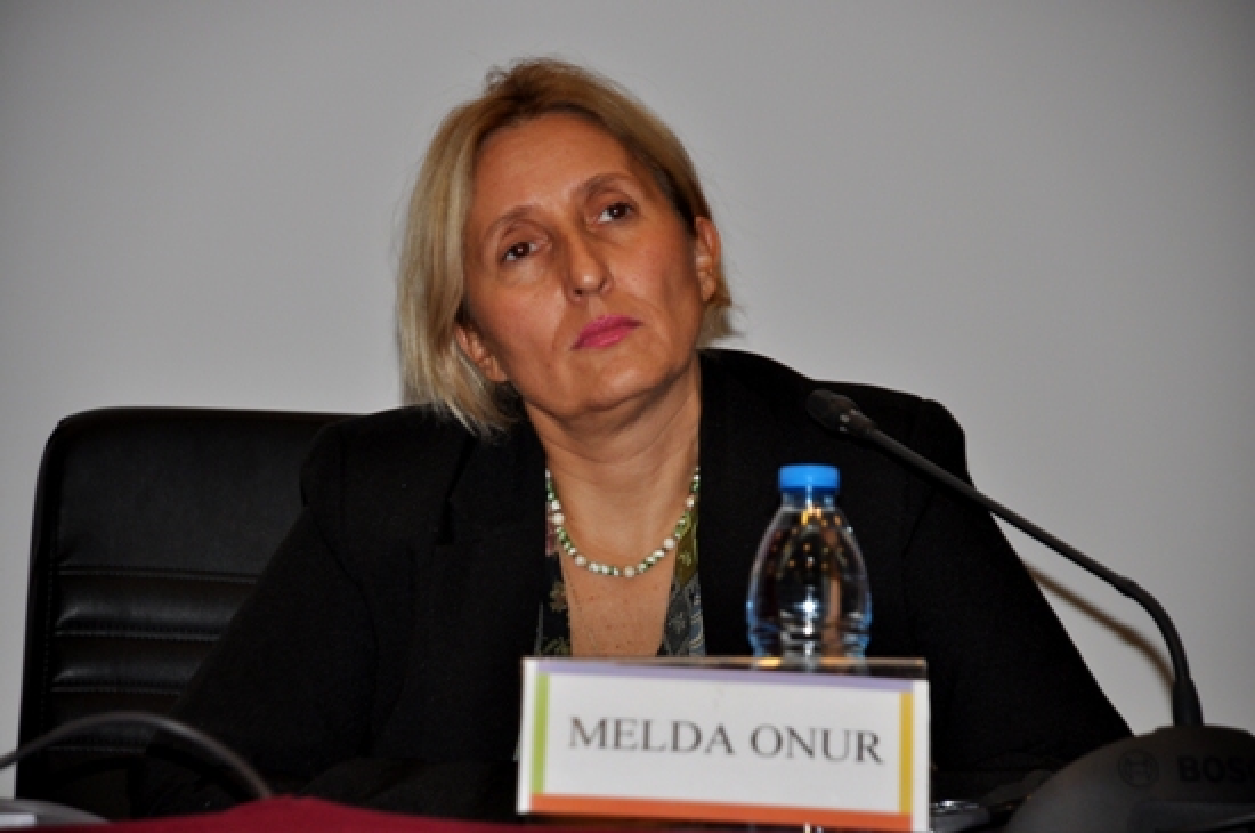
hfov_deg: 12.2
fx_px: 5848
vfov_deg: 8.1
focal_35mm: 168
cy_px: 416
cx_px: 628
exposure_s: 1/60
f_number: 5.6
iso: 500
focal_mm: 112
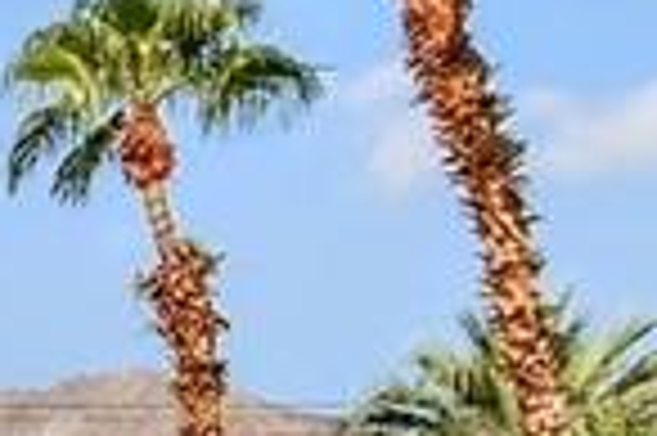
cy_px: 632
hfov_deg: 10.7
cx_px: -1415
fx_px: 2023
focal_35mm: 111
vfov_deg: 11.8
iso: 100
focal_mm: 10
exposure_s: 1/800
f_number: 5
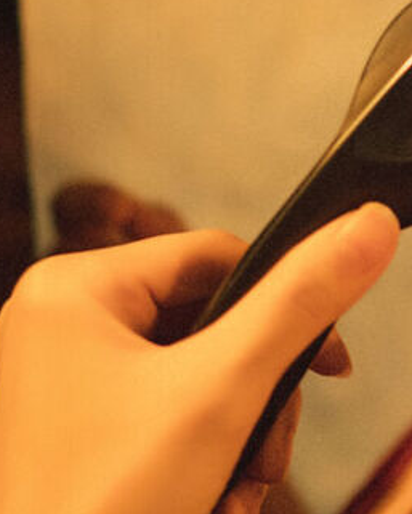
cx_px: 550
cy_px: -196
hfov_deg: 9.4
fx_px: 2453
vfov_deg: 11.6
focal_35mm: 161
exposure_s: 1/40
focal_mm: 35
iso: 2000
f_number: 2
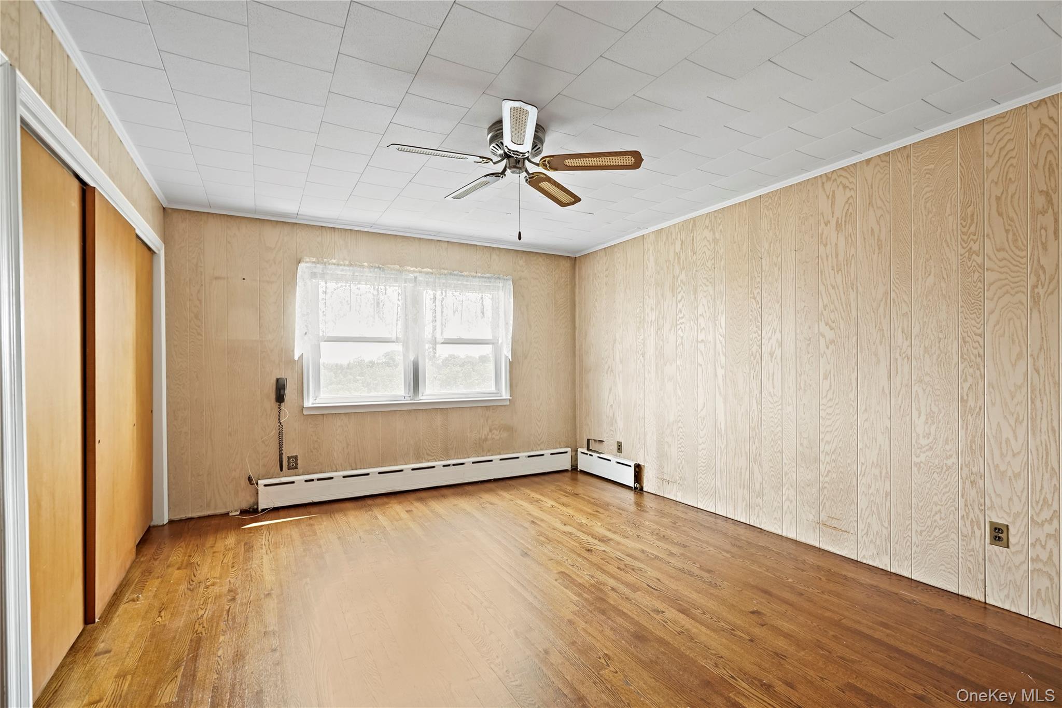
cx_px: 531
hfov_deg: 96.7
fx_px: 472
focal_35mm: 16
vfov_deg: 73.7
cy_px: 354
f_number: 7.1
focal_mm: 16
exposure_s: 1/3
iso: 800
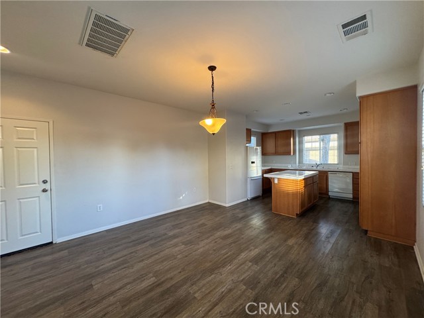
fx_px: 171
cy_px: 159
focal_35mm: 14
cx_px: 212
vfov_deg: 85.7
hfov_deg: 102.1
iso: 250
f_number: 2.2
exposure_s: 1/120
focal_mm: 2.22
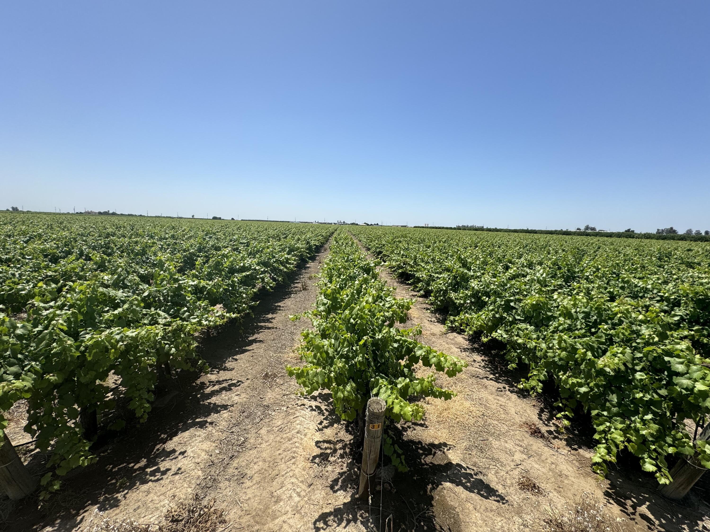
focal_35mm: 14
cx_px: 355
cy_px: 266
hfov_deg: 102.1
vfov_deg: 85.7
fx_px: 287
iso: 50
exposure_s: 1/2415
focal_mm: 2.22
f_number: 2.2
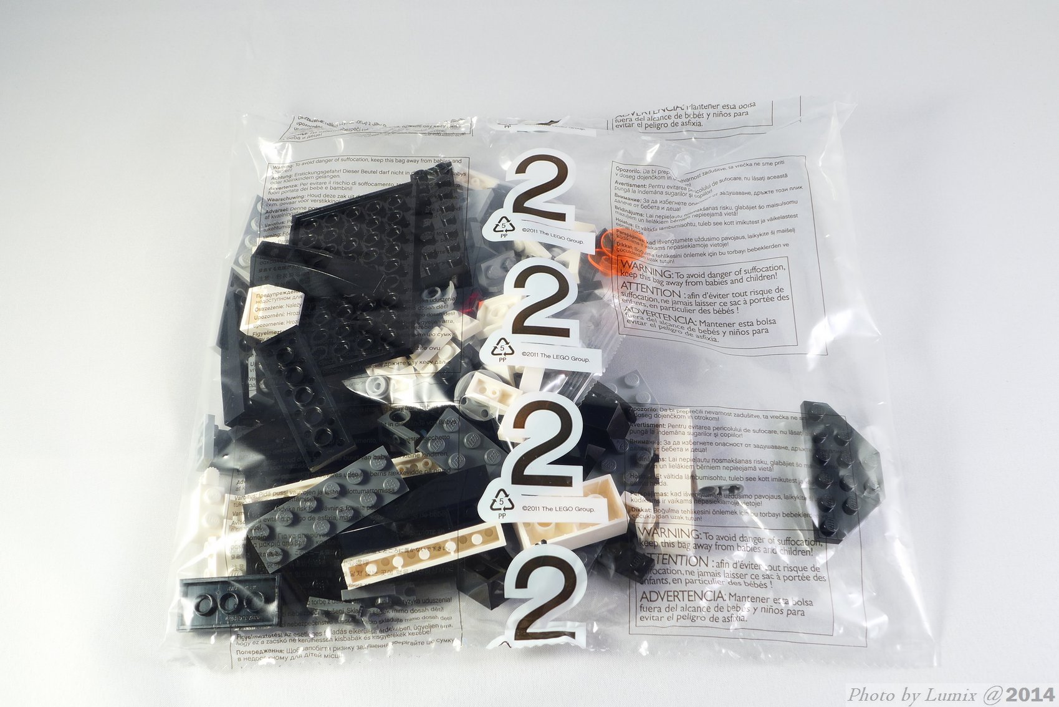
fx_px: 1471
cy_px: 354
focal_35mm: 50
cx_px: 530
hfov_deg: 39.6
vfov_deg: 27.0
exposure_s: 1/2
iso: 80
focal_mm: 9.8
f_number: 4.5
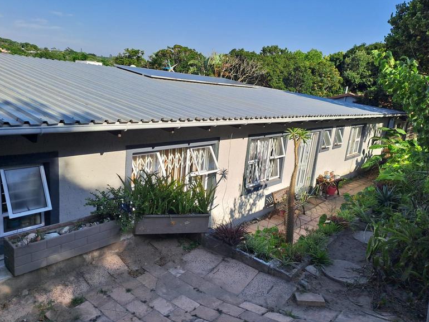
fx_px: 322
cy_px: 166
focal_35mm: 26
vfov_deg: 53.1
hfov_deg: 67.3
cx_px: 218
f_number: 1.8
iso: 32
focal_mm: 4.65
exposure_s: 1/1692
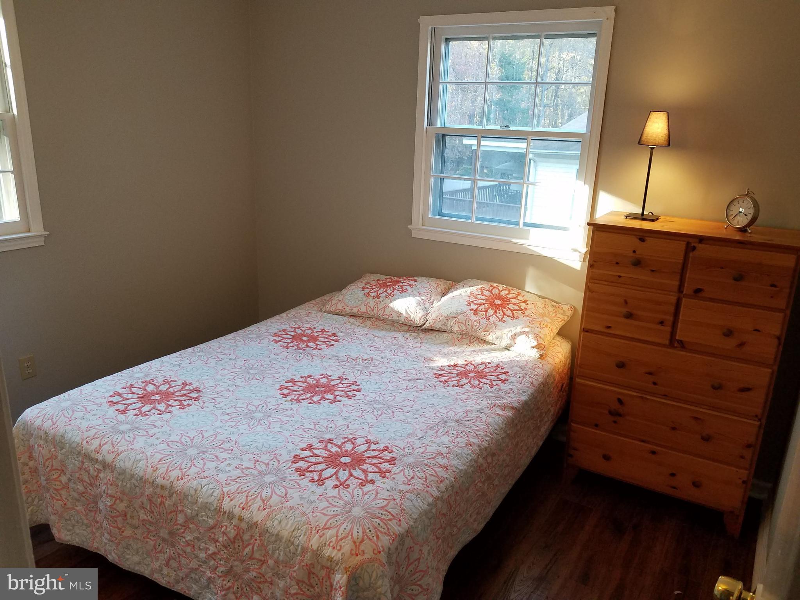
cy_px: 300
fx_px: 601
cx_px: 400
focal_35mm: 26
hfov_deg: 67.3
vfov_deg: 53.1
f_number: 1.7
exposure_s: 1/60
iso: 160
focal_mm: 4.2
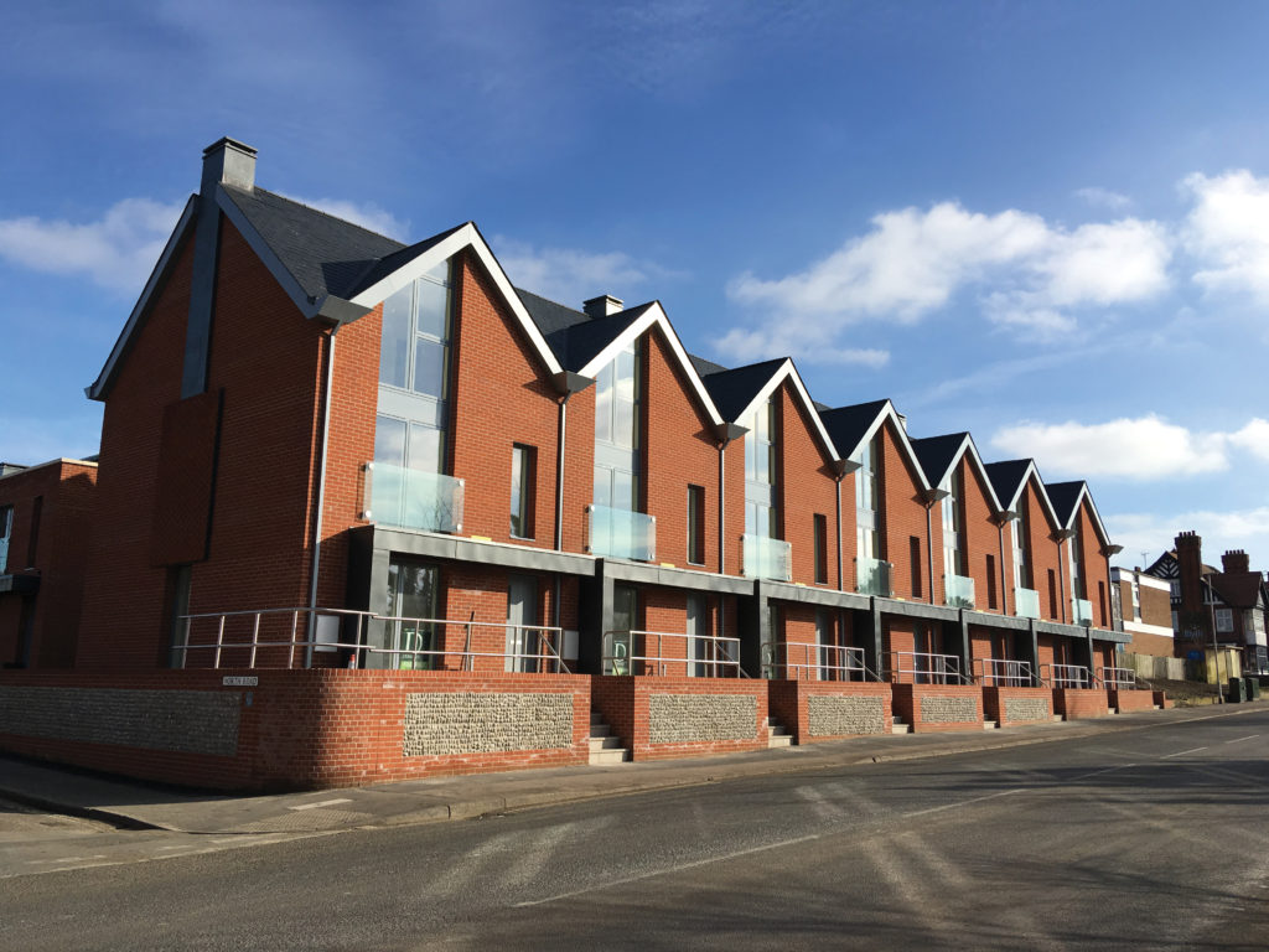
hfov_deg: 61.7
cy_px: 476
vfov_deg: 48.2
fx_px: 1063
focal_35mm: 29
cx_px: 634
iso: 25
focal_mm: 4.15
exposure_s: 1/2024
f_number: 2.2
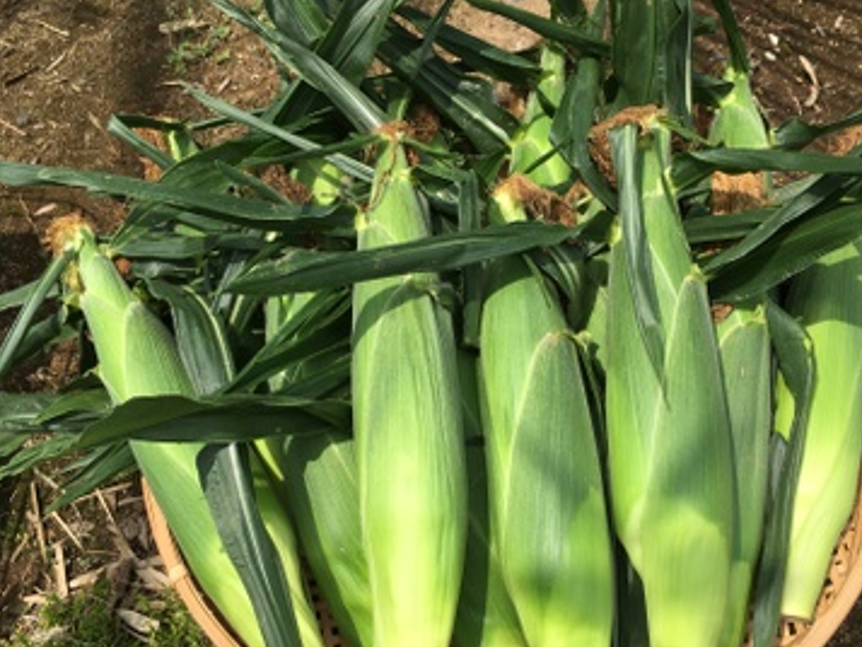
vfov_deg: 36.8
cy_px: 365
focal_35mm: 39
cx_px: 452
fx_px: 971
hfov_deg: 47.8
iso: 25
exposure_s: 1/1451
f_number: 2.2
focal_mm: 4.15
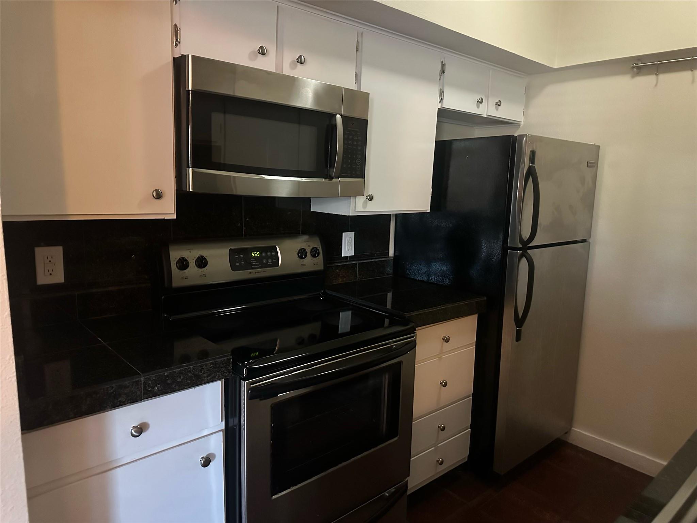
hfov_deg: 71.6
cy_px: 262
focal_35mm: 24
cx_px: 348
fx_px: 483
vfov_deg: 56.8
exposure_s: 1/30
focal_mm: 6.86
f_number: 1.78
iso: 1250
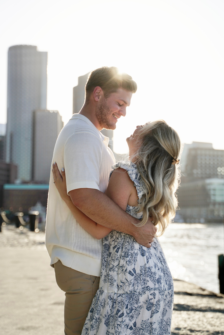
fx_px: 466
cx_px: 112
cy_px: 168
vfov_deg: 39.6
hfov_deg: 27.0
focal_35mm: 50
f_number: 2.8
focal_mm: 50
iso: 100
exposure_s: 1/1250
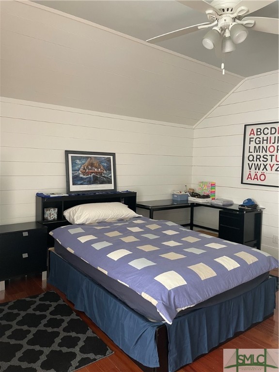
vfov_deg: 67.3
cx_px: 140
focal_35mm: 26
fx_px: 279
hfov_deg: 53.1
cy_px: 186
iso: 250
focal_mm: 4.2
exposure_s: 1/60
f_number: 1.6
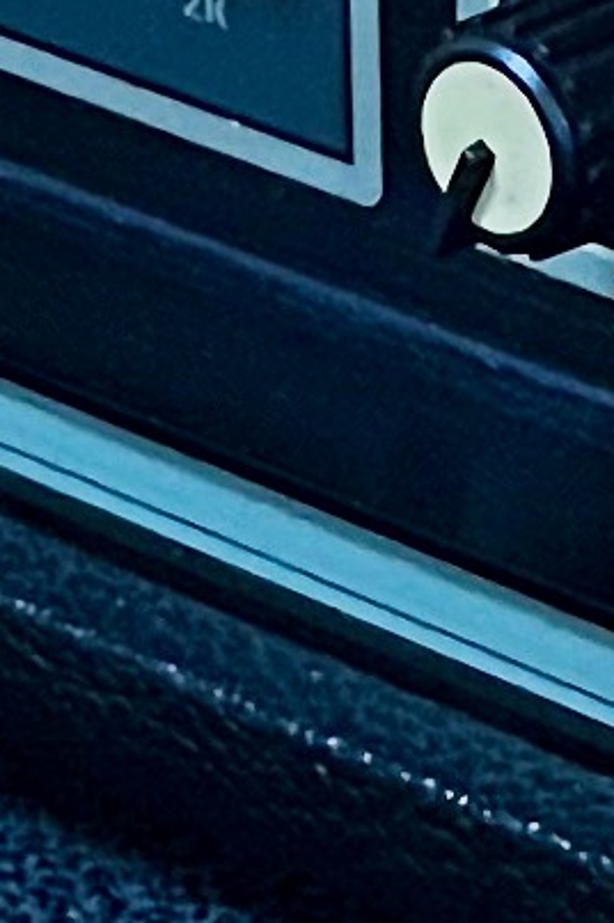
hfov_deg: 6.9
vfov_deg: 10.0
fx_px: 5048
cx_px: 581
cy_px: -625
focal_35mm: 197
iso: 500
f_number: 1.6
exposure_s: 1/25
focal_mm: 5.1
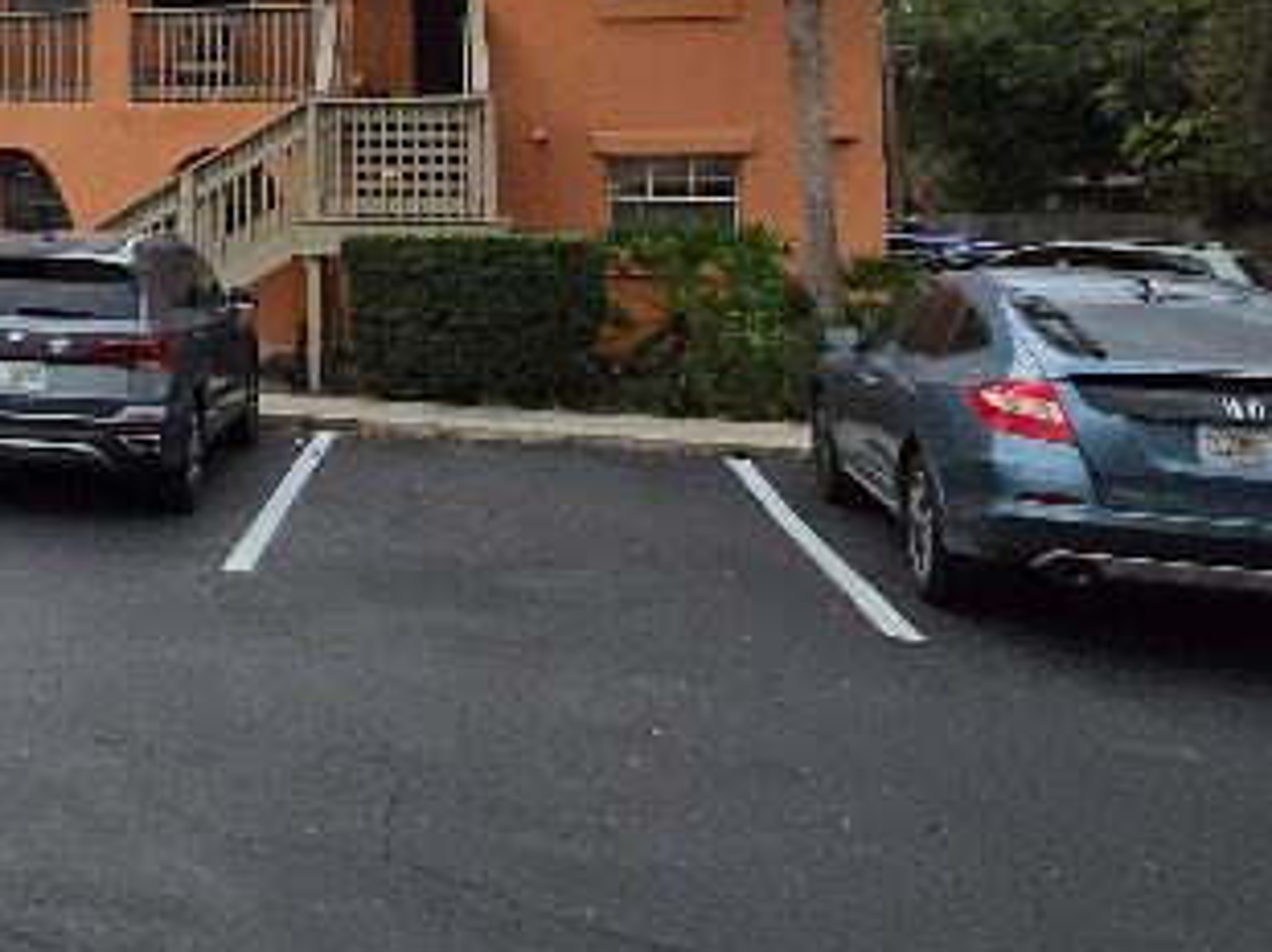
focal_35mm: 43
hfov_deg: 35.2
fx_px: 1579
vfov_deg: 31.5
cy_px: 45
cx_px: -234
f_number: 2.2
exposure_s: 1/452
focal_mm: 1.7
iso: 25
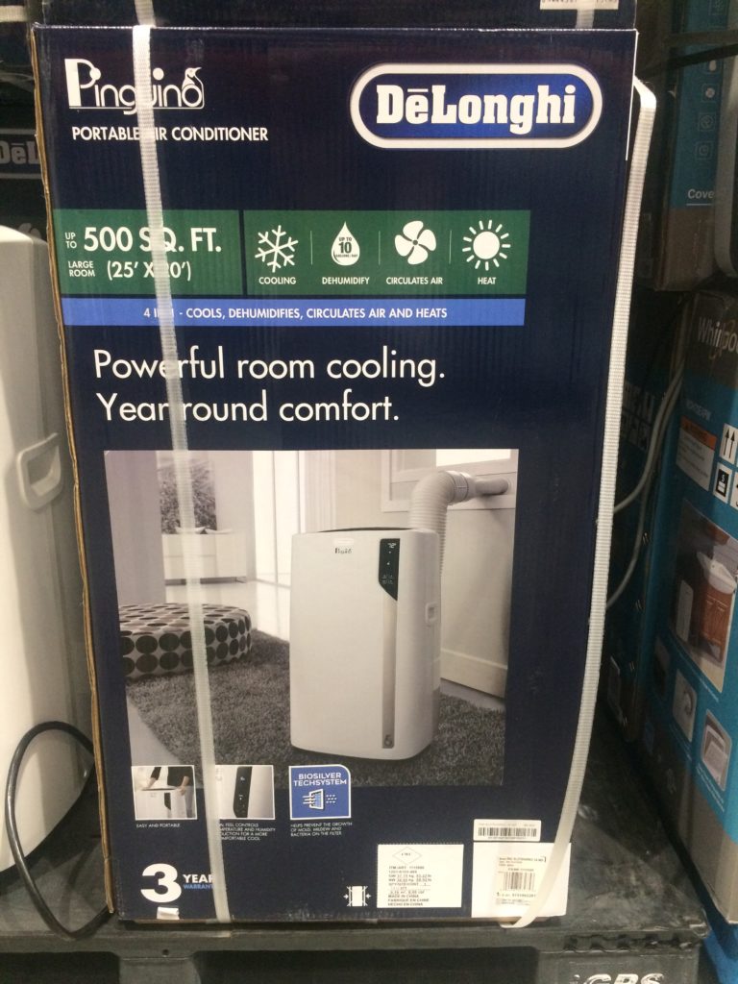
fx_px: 824
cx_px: 369
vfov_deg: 61.7
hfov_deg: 48.2
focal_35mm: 29
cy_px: 492
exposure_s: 1/30
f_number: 2.2
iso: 200
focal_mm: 4.15
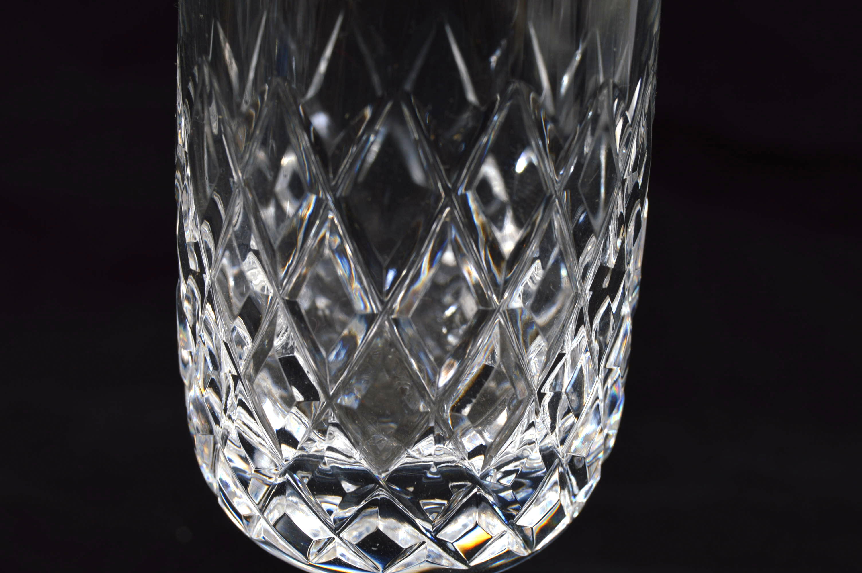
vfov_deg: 16.5
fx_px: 1974
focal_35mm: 82
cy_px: 286
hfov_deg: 24.6
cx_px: 431
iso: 100
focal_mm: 55
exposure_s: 1/60
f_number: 11
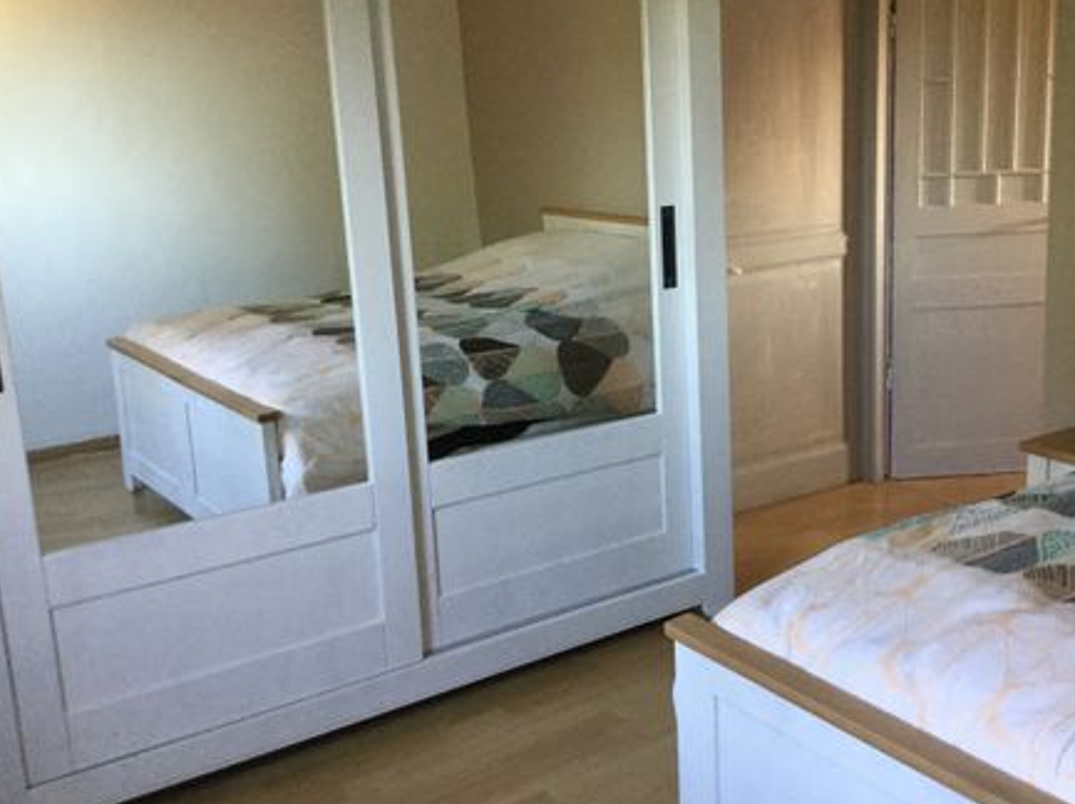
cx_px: 708
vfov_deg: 33.5
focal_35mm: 43
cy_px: 377
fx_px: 1334
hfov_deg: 43.3
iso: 160
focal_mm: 3.3
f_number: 2.4
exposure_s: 1/33
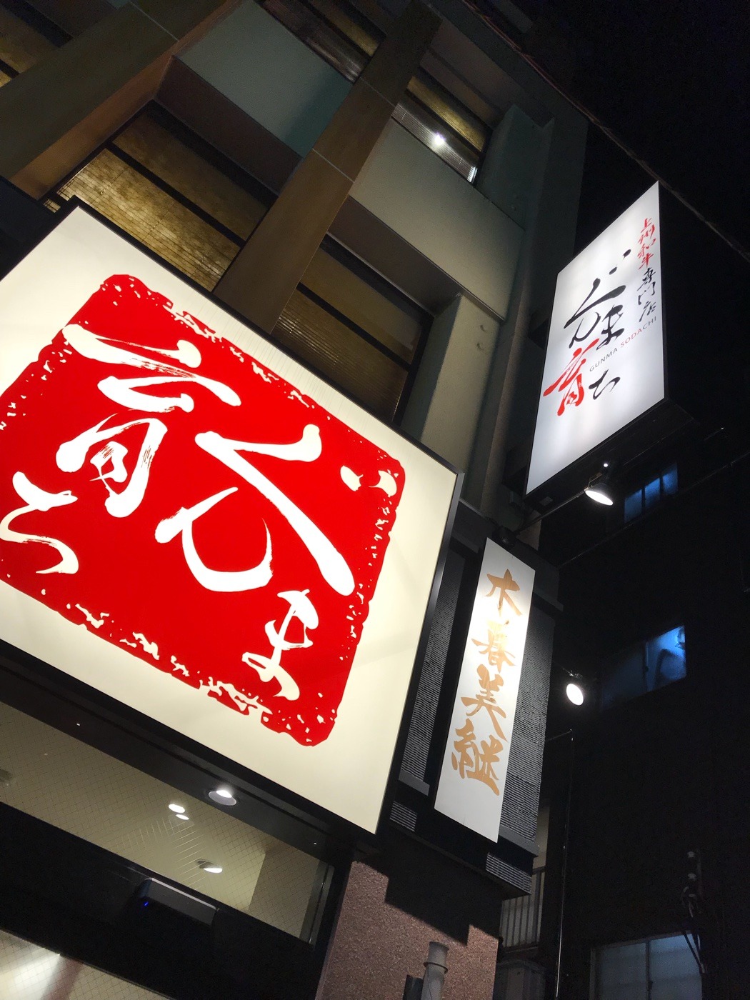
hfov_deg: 49.7
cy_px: 500
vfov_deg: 63.4
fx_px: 809
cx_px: 375
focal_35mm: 28
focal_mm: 3.99
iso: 32
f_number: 1.8
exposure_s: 1/100
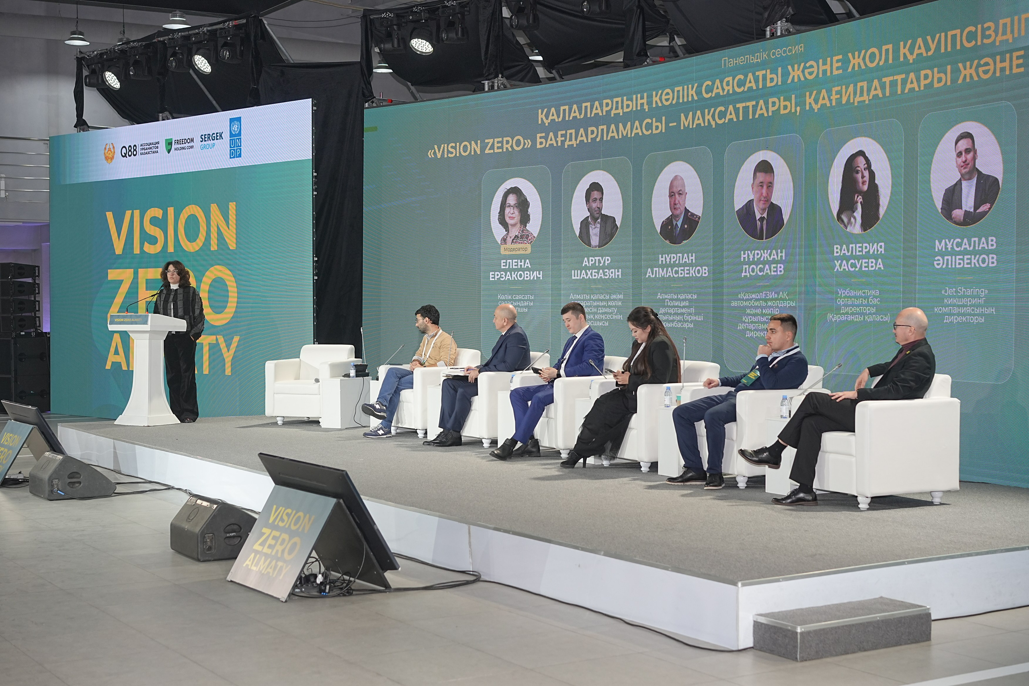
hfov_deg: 36.2
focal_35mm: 55
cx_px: 514
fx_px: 1572
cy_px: 343
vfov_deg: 24.6
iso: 800
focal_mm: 55
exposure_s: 1/250
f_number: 4
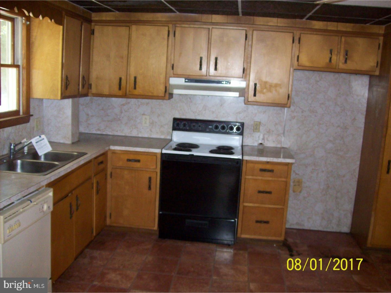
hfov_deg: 51.4
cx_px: 196
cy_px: 146
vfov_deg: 39.7
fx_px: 407
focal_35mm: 36
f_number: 2.7
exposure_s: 1/64
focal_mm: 6
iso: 200
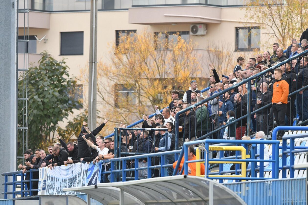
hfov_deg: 6.1
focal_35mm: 340
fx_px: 2909
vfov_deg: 4.0
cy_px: 102
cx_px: 154
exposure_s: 1/800
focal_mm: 340
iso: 800
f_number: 5
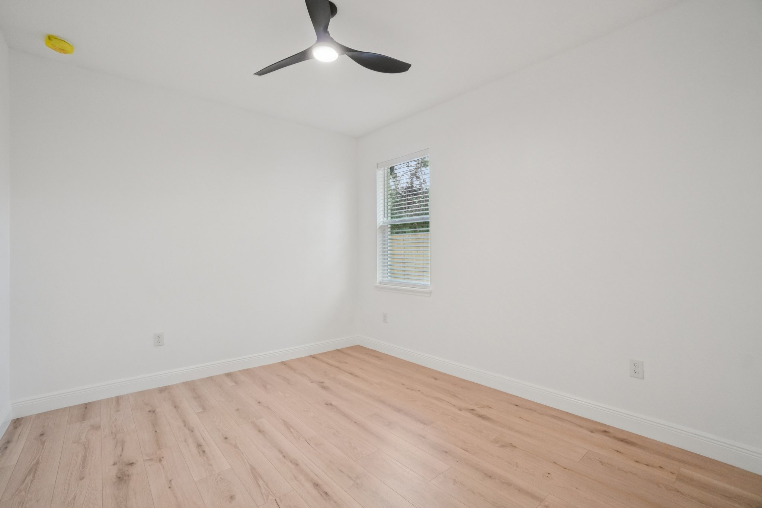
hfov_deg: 100.4
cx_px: 381
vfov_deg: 77.3
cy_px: 254
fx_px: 317
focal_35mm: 15
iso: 500
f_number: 8
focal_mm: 10
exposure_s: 1/30
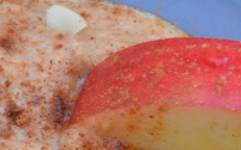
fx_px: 1562
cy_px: 293
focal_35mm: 238
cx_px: 210
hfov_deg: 8.8
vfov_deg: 5.4
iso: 250
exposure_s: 1/60
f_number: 8
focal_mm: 36
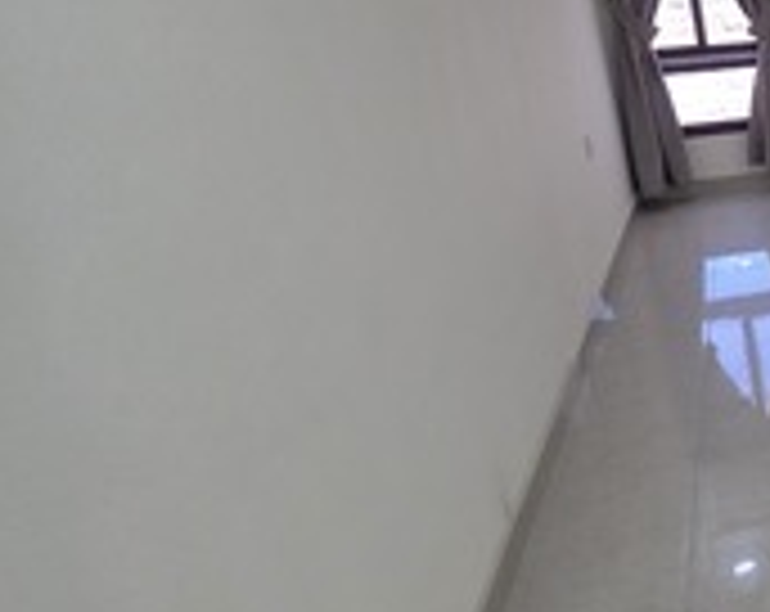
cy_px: 187
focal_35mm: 34
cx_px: 1024
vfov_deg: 42.4
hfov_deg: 34.7
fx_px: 773
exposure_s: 1/120
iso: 250
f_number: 1.9
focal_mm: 2.2
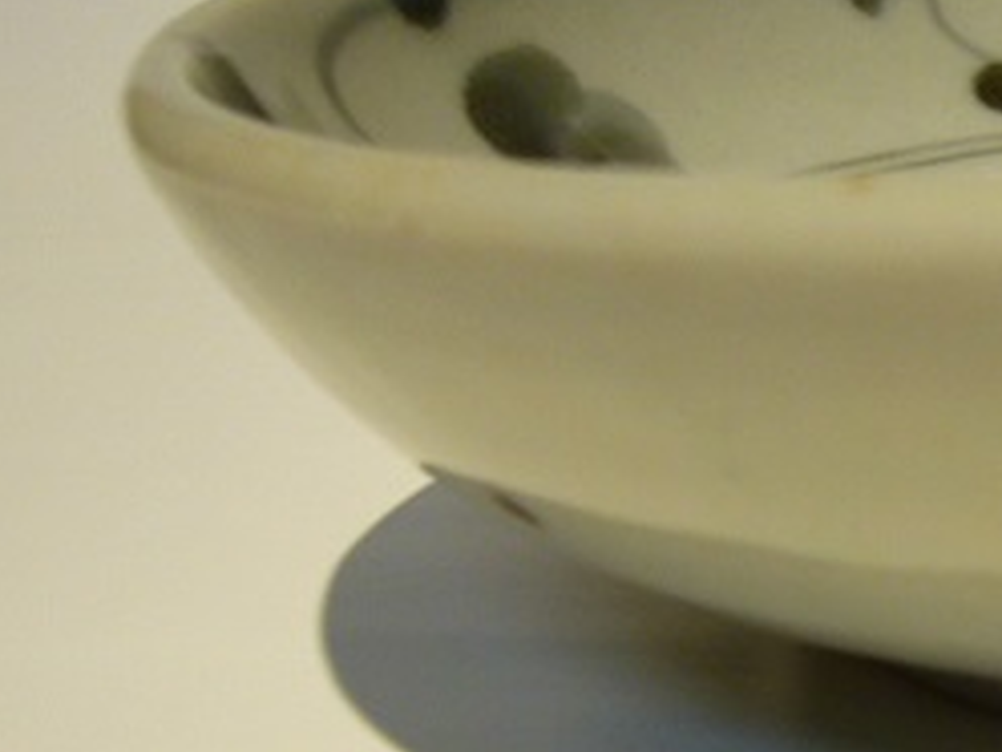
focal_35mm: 113
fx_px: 3271
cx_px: 1519
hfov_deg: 15.9
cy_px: 352
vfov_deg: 13.1
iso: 100
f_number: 2.8
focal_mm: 5.8
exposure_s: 1/20
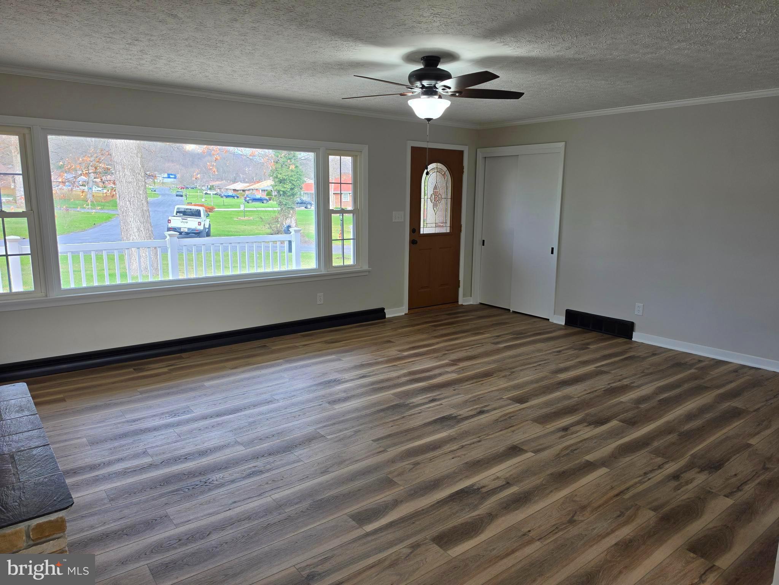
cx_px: 390
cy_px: 292
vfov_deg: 58.9
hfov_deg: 73.9
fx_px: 518
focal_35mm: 23
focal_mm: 6.5
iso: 25
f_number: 1.4
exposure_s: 1/120
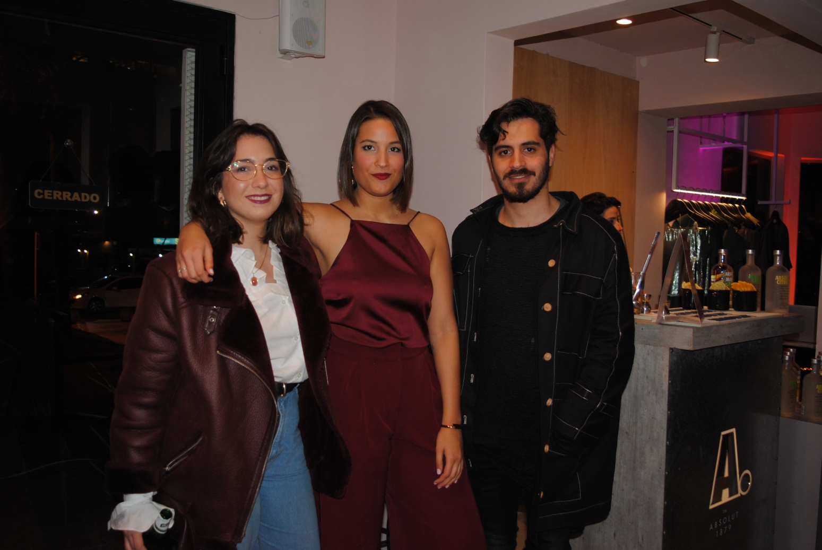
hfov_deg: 57.2
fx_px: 754
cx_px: 411
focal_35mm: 33
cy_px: 275
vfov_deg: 40.1
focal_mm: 22
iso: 200
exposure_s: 1/60
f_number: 3.8
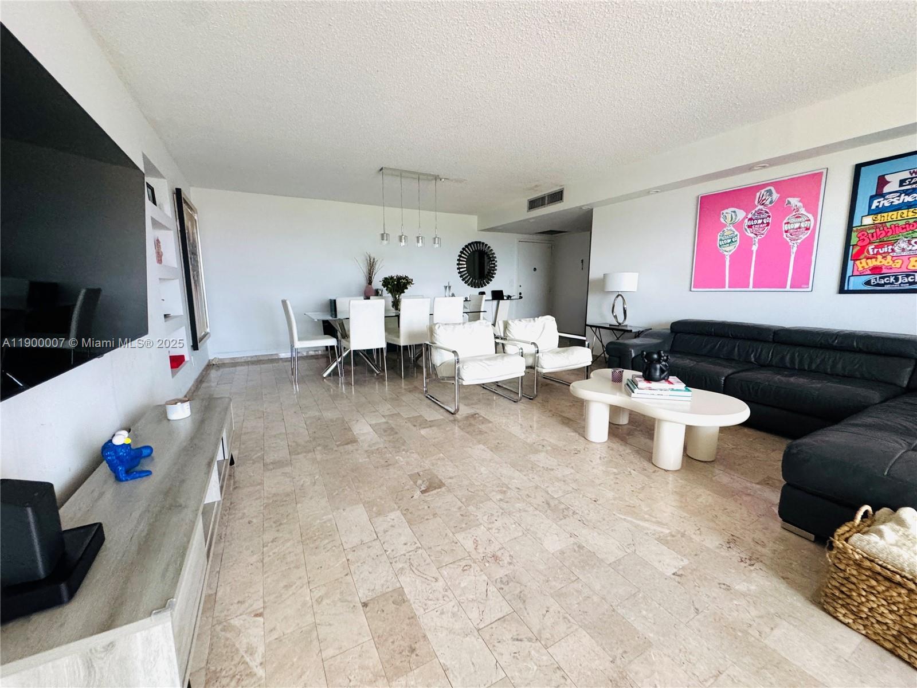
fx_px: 371
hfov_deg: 102.1
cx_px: 458
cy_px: 344
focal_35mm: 14
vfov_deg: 85.7
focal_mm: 2.22
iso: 500
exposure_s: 1/60
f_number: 2.2
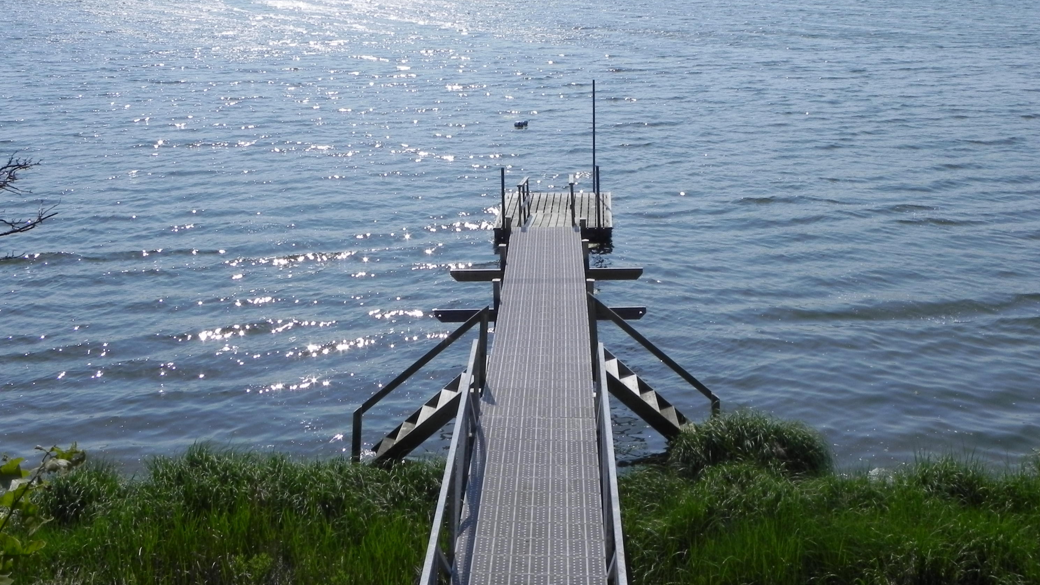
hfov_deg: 45.5
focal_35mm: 45
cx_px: 518
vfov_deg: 26.4
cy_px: 195
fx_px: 1241
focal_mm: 7.3
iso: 160
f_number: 8
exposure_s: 1/649
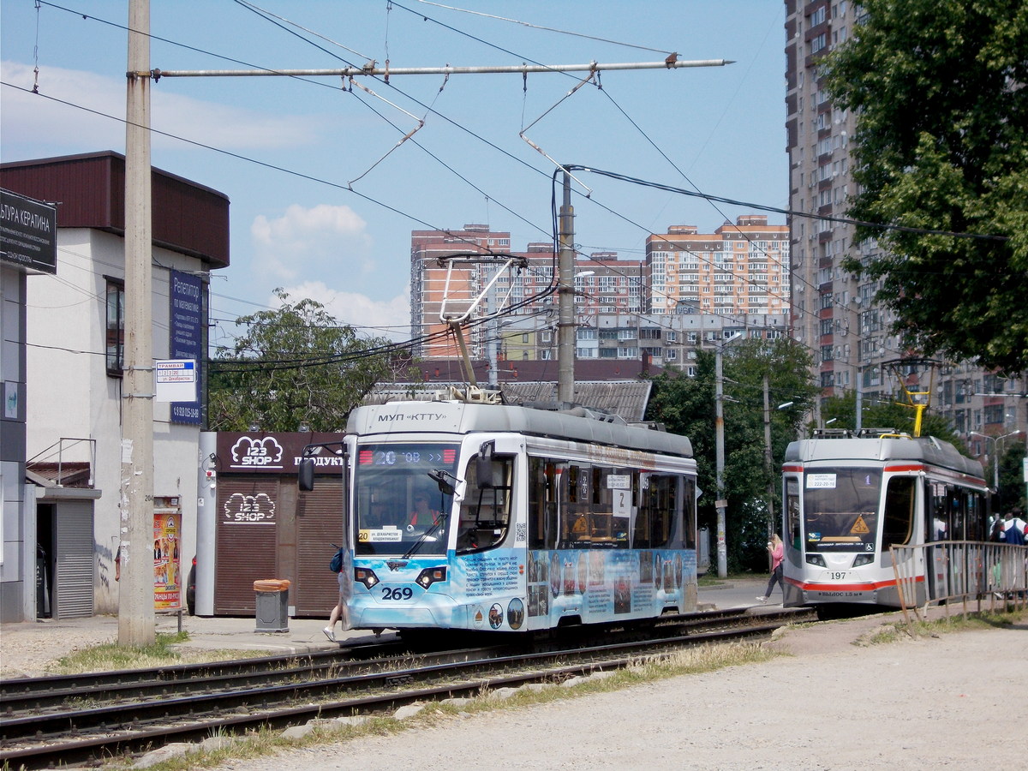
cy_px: 386
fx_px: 3356
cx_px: 514
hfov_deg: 17.4
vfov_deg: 13.1
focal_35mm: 113
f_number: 6
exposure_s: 1/400
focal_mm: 20.1
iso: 80
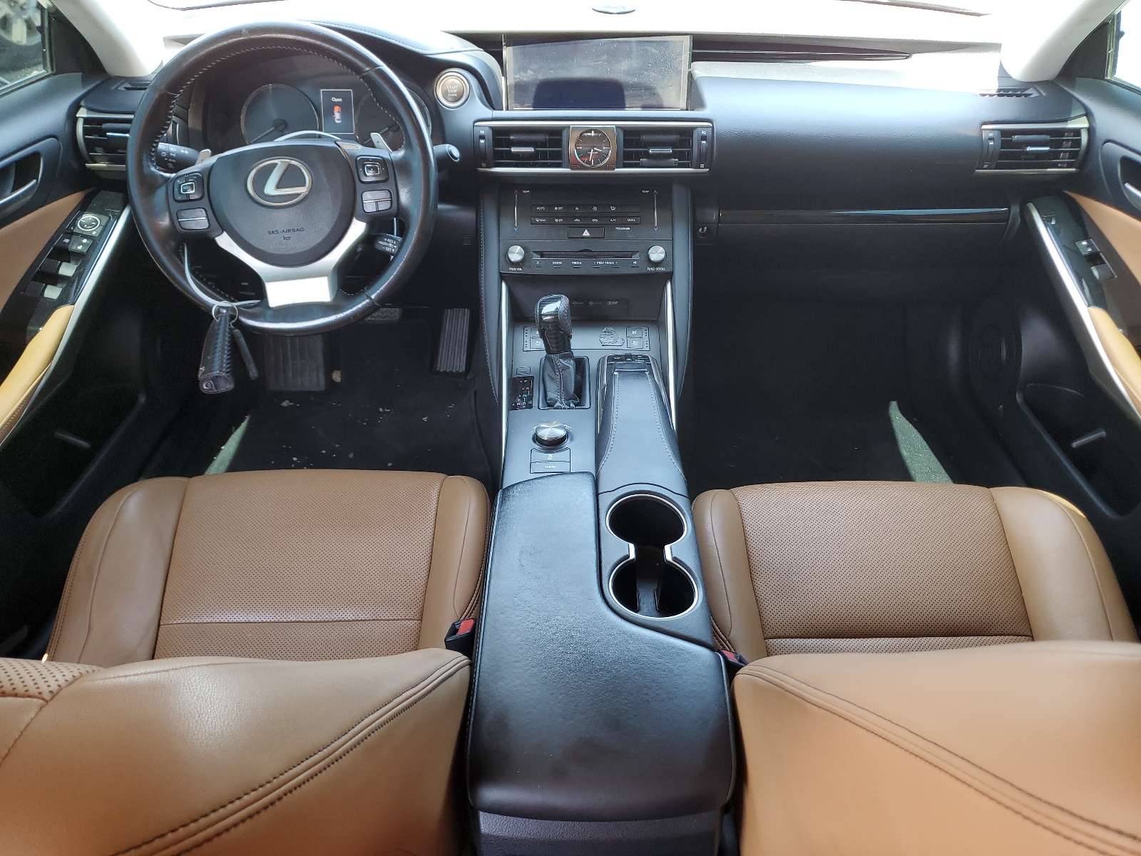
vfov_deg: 53.1
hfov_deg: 67.3
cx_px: 570
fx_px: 857
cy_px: 428
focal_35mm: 26
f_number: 1.5
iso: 53
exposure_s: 1/60.2
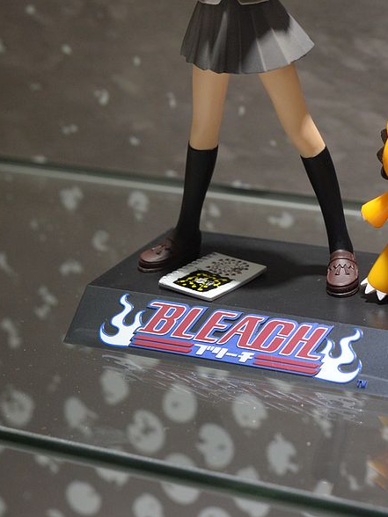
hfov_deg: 15.1
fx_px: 1465
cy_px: -9
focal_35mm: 98
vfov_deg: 19.4
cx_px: 242
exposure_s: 1/160
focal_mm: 50
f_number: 6.3
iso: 2000
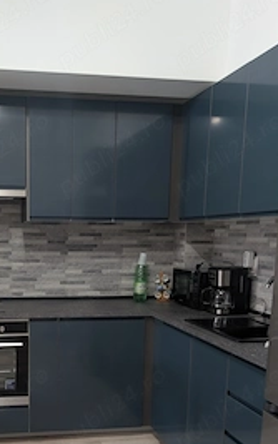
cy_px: 308
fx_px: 460
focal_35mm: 38
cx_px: 53
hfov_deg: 32.6
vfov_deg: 50.3
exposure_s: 1/33.6
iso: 307
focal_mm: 6.9
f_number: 1.68
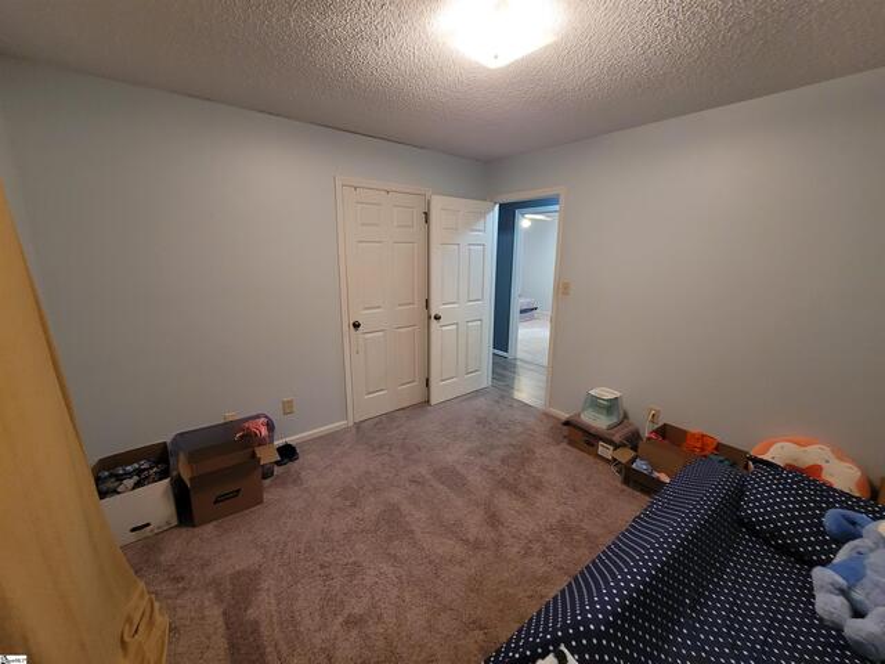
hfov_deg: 106.2
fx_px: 332
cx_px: 442
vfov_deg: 89.9
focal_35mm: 13
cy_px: 332
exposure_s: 1/30
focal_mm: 2.2
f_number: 2.2
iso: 320
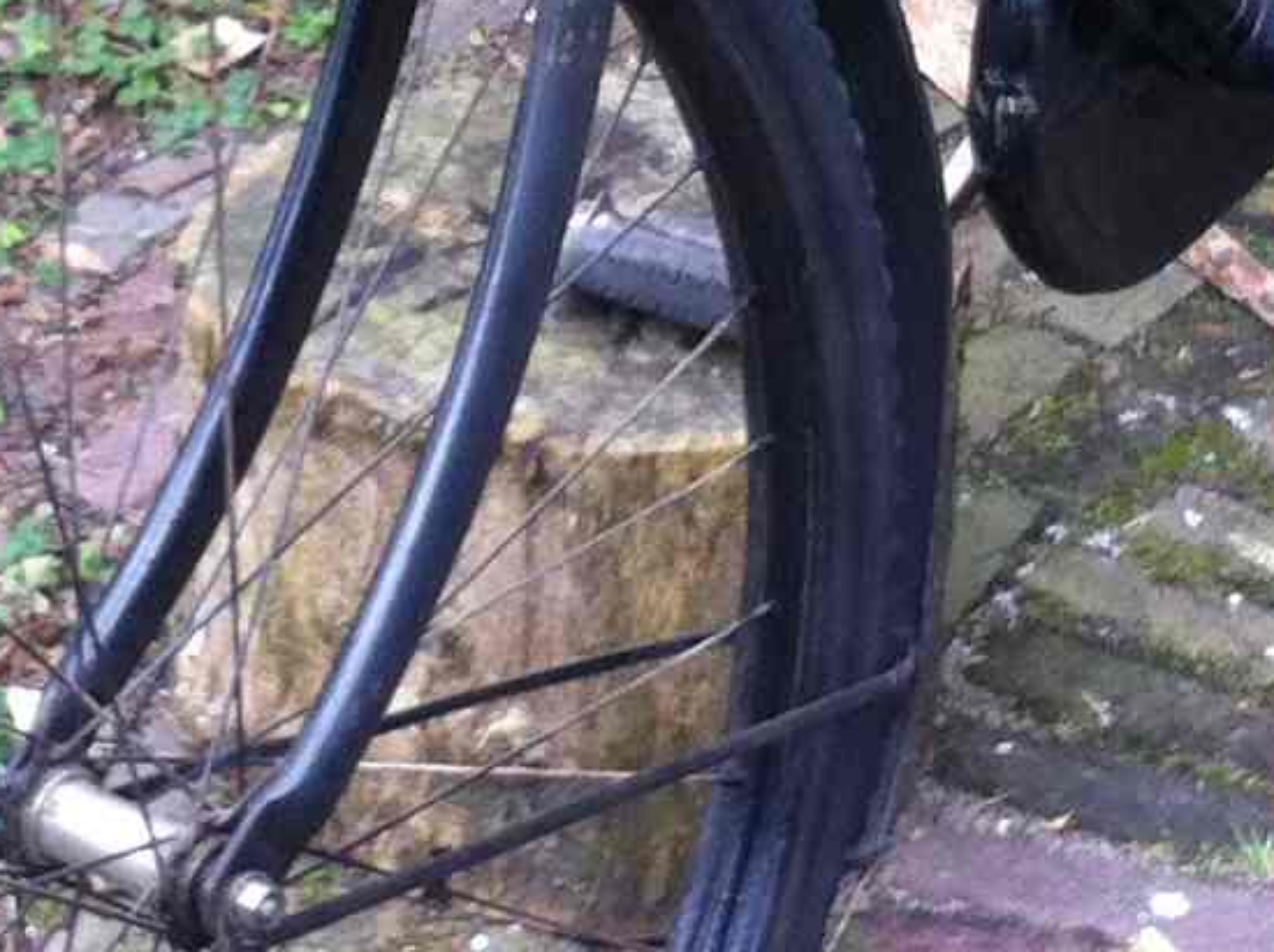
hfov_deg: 12.0
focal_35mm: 165
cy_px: -215
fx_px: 6065
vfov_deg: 8.9
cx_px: 674
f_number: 2.8
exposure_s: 1/40
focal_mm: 3.85
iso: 80
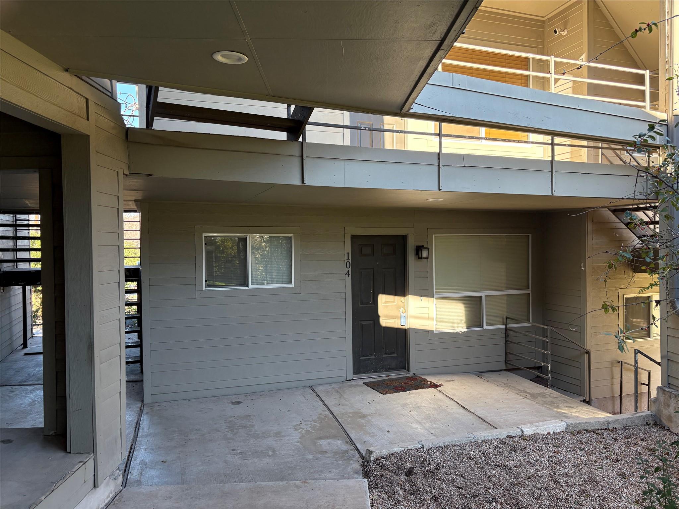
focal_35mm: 26
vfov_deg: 53.1
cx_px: 340
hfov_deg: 67.3
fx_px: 510
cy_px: 254
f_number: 1.6
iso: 125
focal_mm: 5.96
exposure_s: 1/232
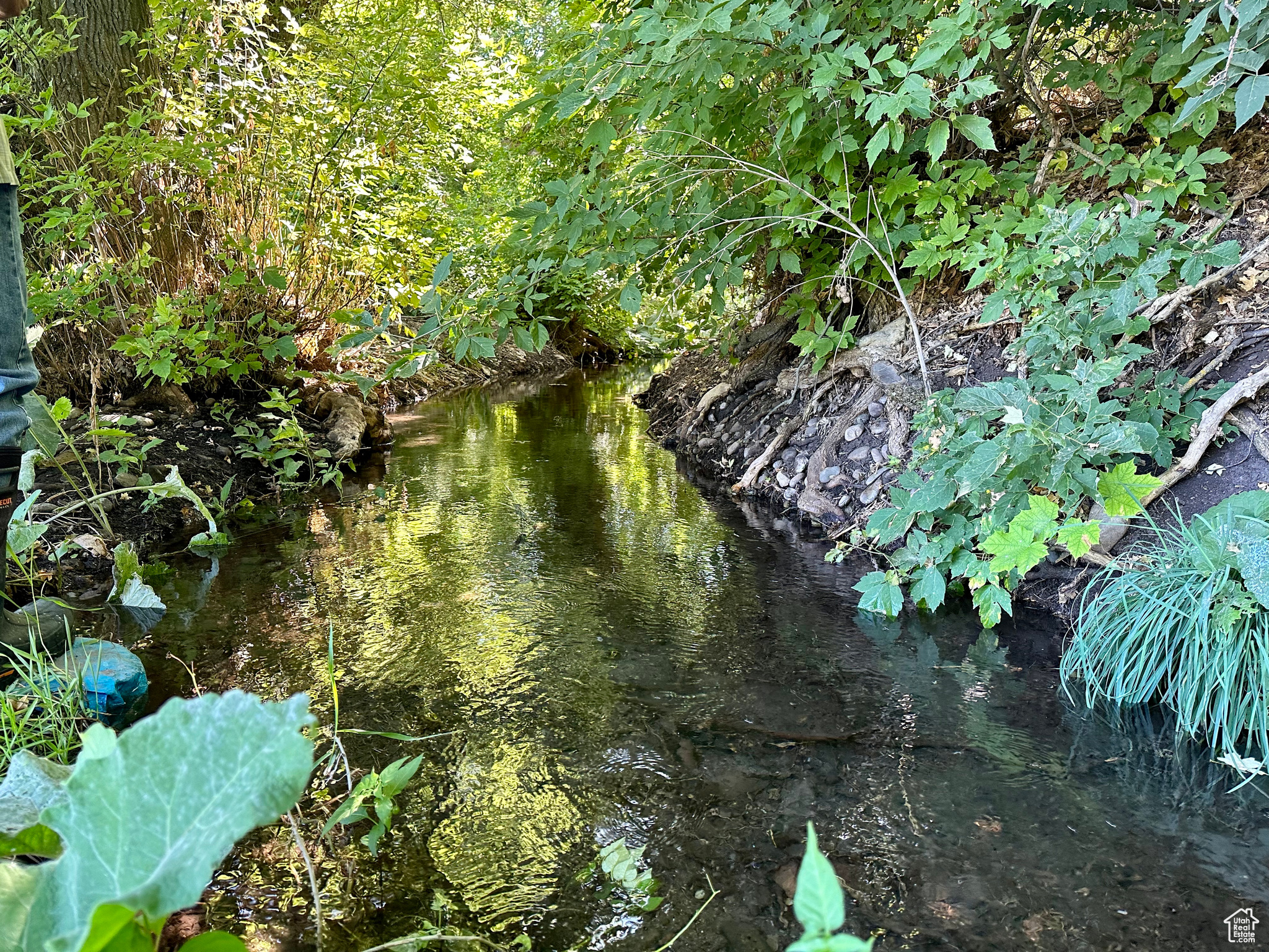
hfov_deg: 71.6
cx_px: 634
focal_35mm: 24
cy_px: 476
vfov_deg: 56.8
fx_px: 880
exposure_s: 1/98
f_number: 1.78
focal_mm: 6.86
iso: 250
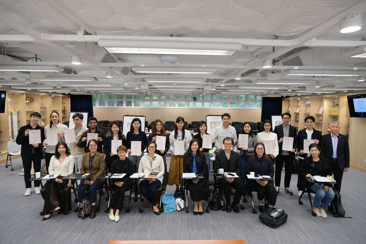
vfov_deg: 55.1
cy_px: 122
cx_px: 183
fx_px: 234
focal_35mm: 23
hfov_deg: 76.1
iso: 800
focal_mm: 15.2
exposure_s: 1/100
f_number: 3.5
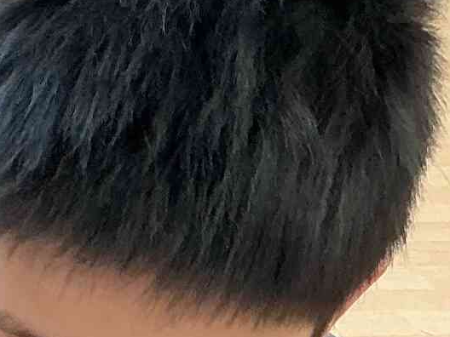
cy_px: 590
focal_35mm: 155
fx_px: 2015
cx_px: -633
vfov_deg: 9.2
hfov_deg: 10.8
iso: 50
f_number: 1.8
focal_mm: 3
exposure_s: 1/120
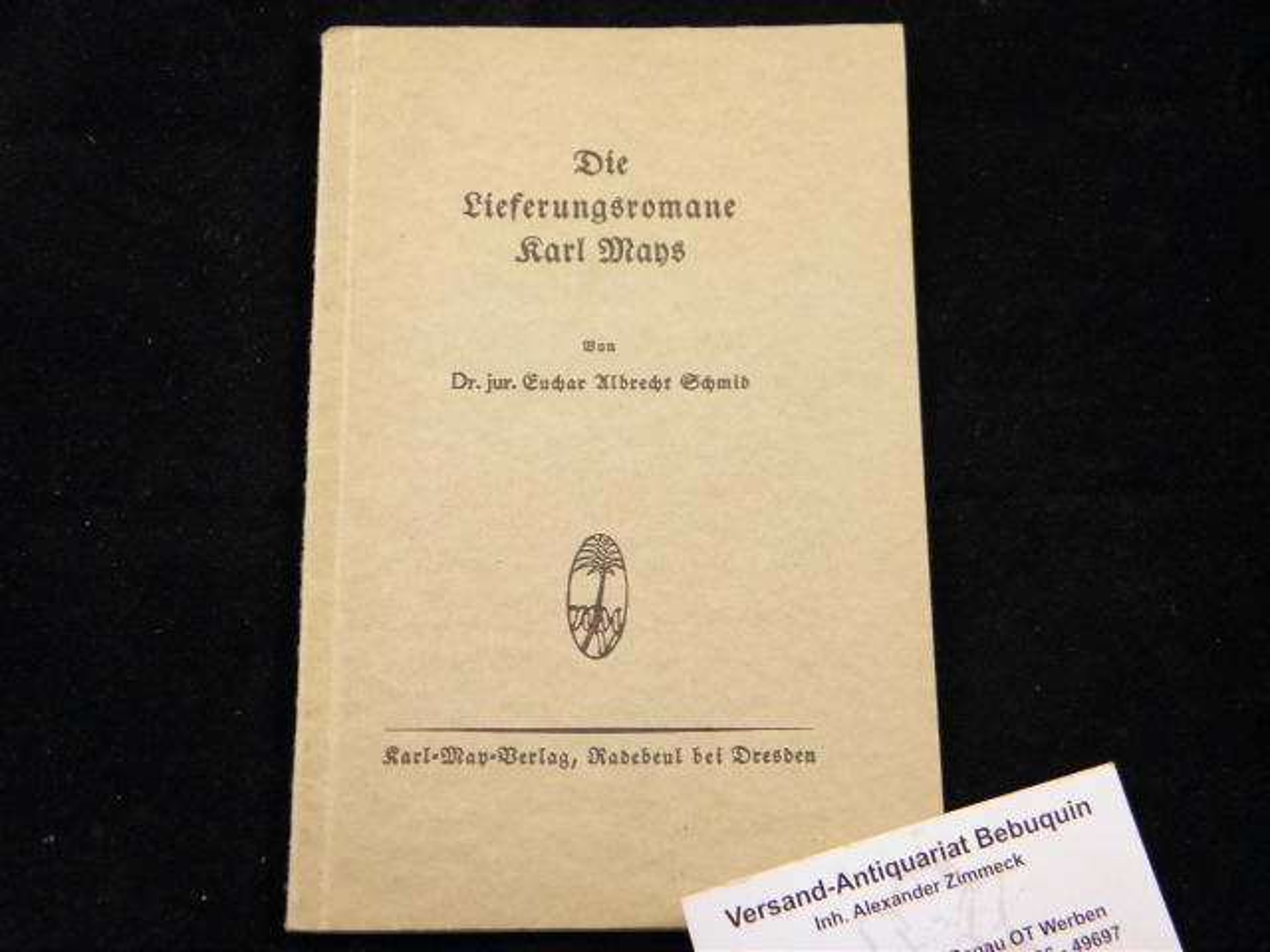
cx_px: 635
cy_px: 476
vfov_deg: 27.0
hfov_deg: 35.5
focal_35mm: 54
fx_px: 1981
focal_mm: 9.7
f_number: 4.1
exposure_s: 1/50
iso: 250
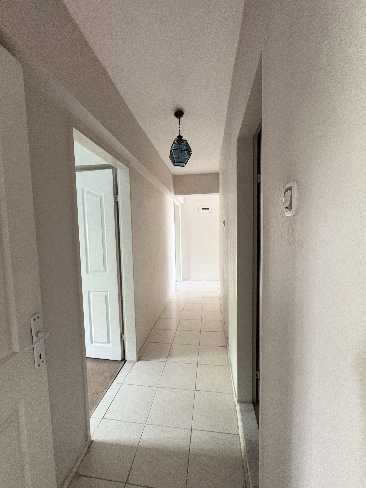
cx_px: 183
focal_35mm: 14
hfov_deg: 85.7
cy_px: 244
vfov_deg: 102.1
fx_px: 197
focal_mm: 2.22
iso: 640
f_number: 2.2
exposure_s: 1/60
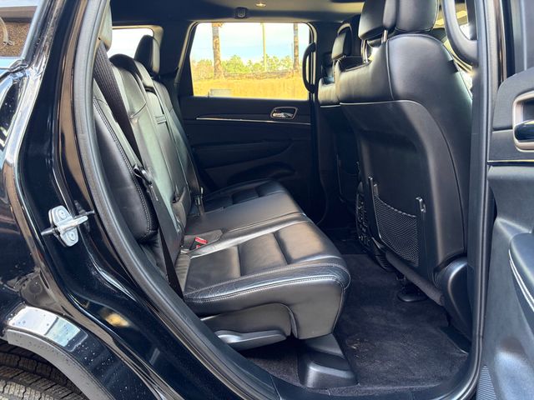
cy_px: 200
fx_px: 401
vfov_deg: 53.1
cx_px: 267
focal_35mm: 26
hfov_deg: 67.3
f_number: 1.6
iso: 200
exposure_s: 1/60
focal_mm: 5.96
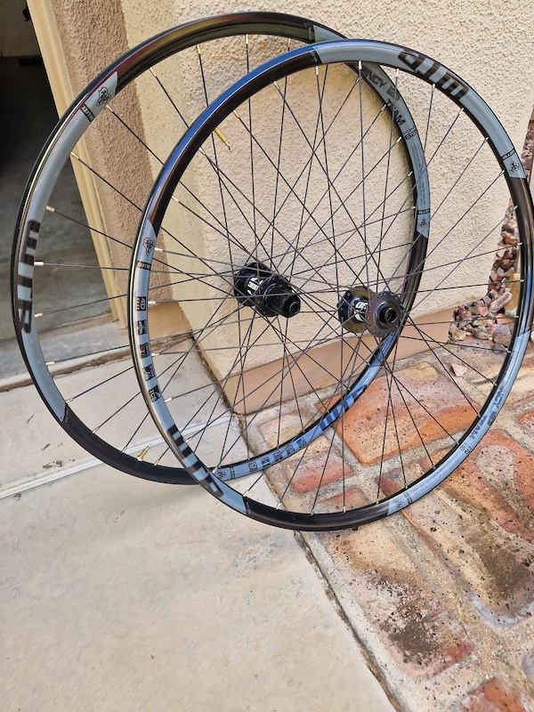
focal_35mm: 23
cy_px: 356
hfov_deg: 58.9
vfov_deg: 73.9
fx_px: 473
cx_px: 267
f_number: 1.8
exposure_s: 1/180
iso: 50
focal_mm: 5.4
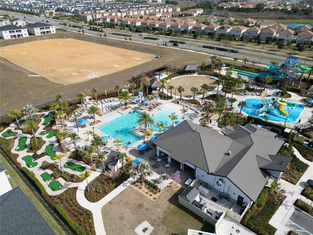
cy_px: 118
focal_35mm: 24
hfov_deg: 71.6
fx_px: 217
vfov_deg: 56.8
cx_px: 156
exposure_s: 1/3000
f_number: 1.7
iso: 150
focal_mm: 6.72
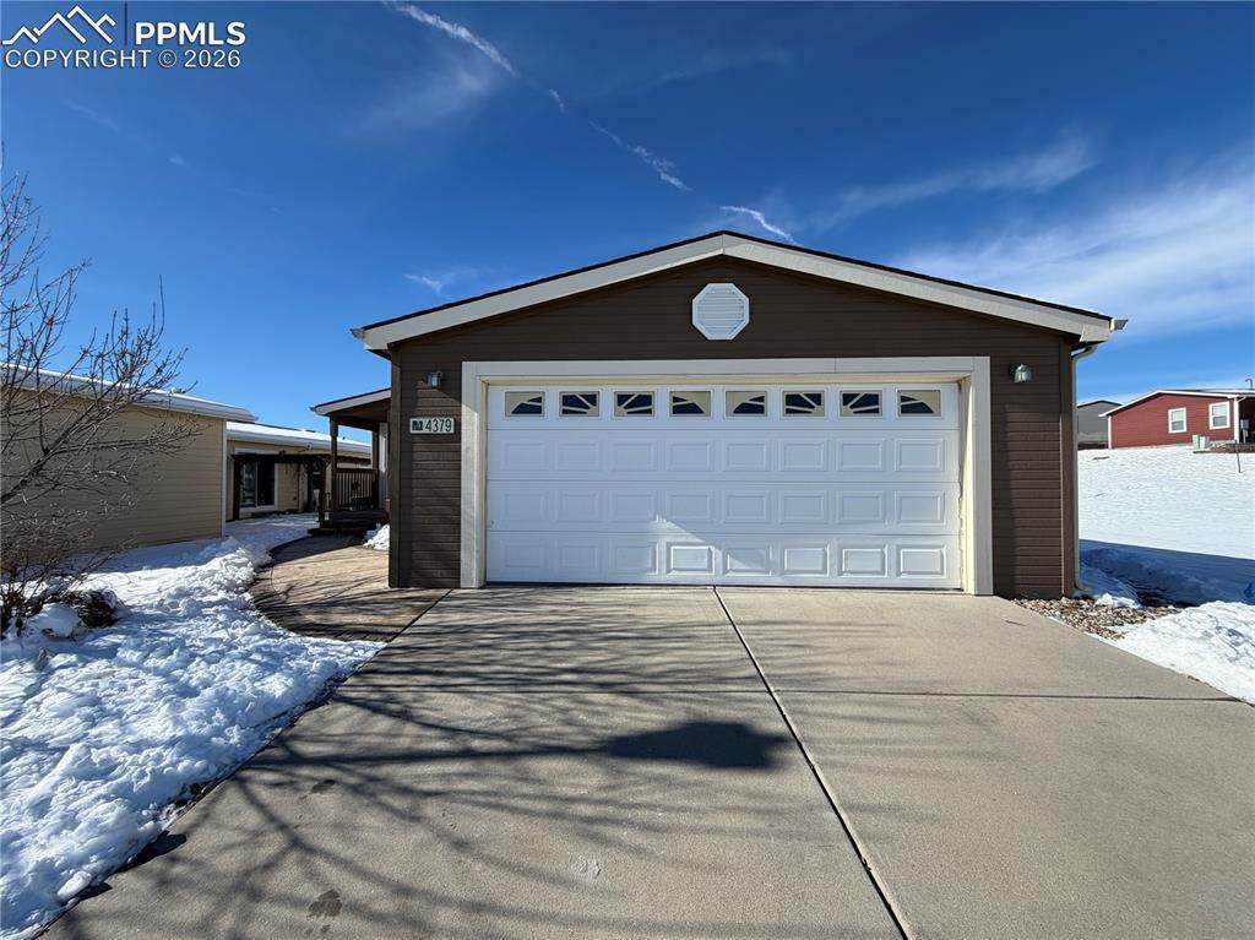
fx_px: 507
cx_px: 628
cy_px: 470
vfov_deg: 85.6
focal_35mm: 14
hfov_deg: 102.1
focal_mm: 2.22
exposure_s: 1/1017
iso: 20
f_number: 2.2
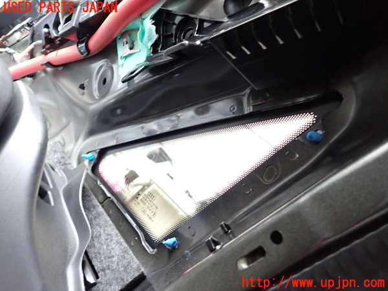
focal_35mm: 25
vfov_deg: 54.9
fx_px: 280
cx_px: 194
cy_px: 146
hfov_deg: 69.4
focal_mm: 4.5
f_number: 2
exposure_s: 1/30
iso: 400
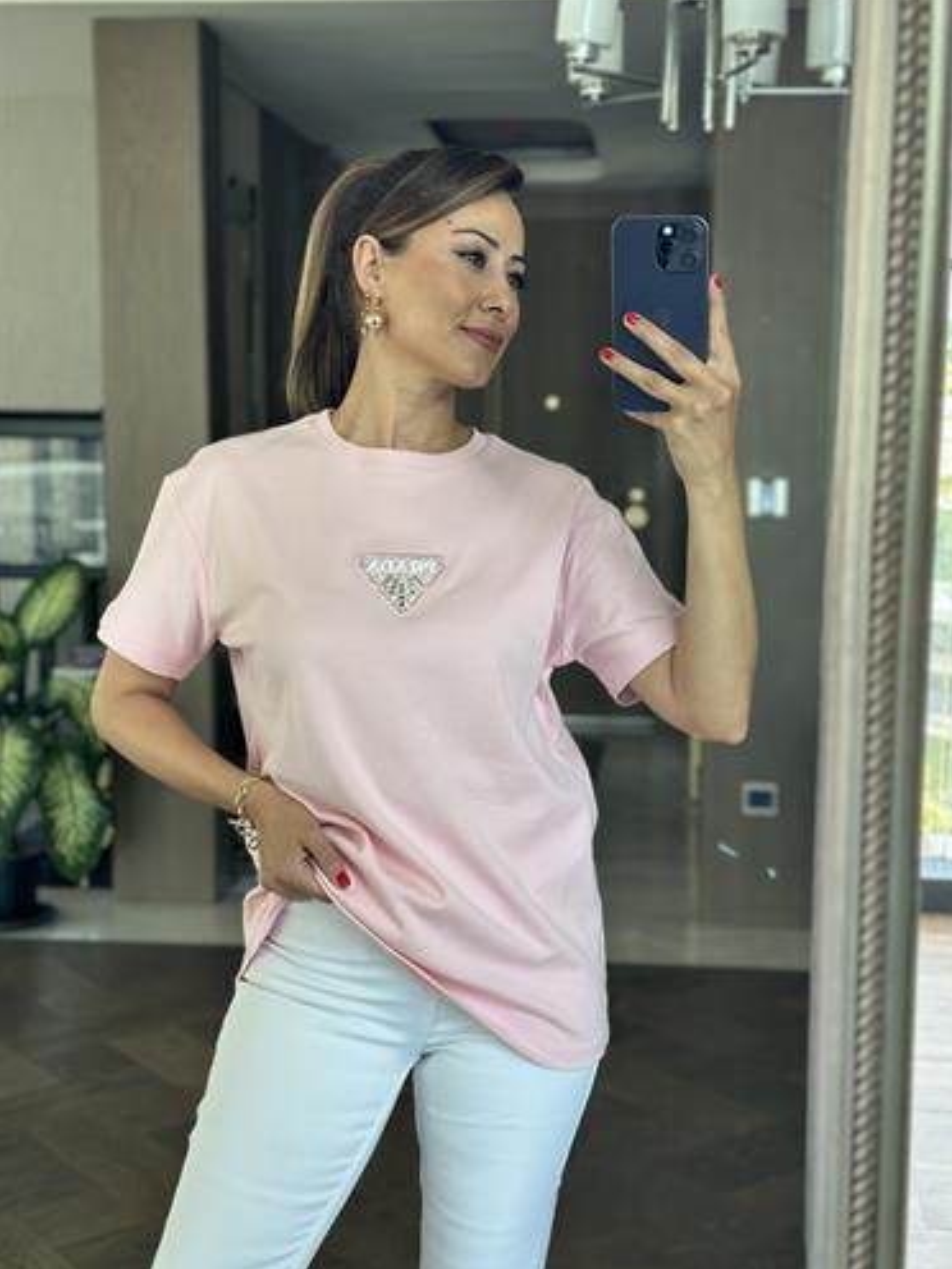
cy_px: 632
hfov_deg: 29.7
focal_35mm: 49
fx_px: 1797
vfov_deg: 38.9
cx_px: 484
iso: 100
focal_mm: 6.86
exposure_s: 1/166
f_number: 1.78
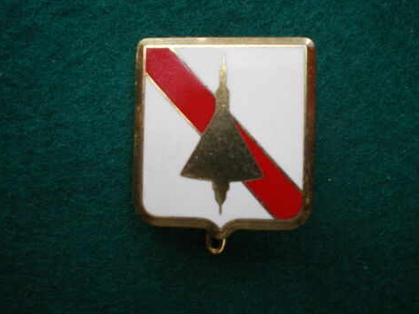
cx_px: 205
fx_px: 472
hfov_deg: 47.9
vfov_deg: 36.8
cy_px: 159
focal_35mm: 39
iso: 64
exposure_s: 1/50
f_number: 3.1
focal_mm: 6.3
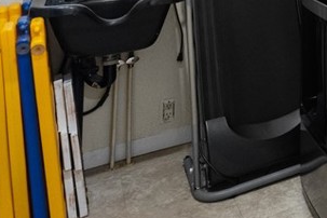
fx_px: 490
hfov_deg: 26.8
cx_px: 485
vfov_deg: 21.2
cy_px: -106
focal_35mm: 54
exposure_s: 1/13
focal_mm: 16
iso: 2000
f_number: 9
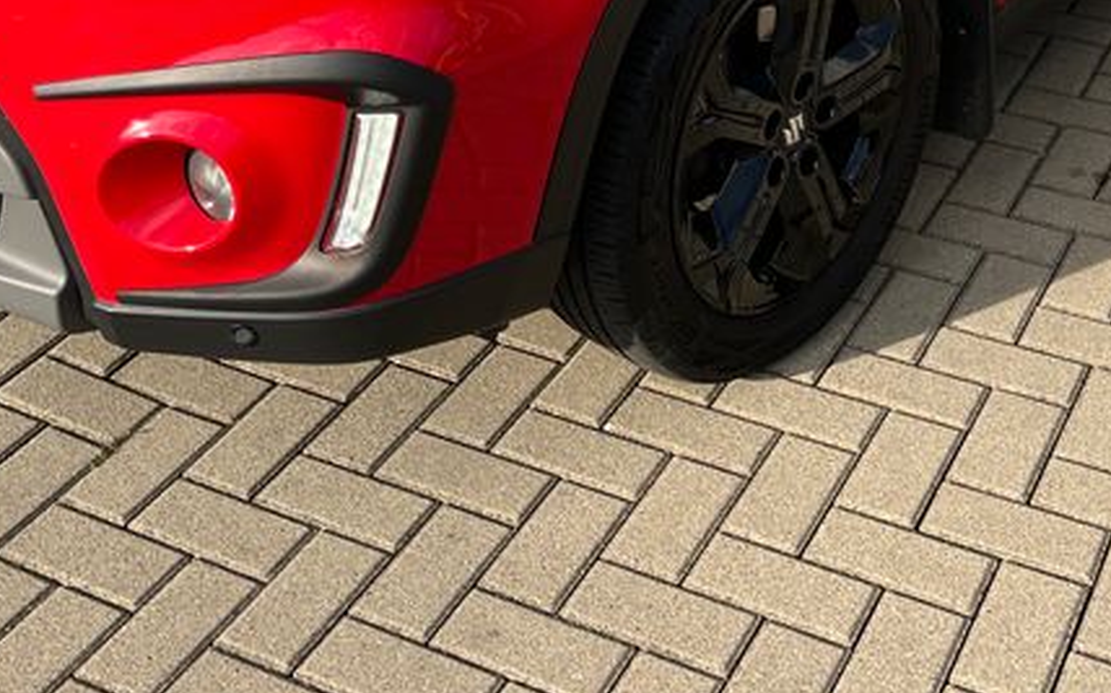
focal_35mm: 66
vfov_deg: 17.9
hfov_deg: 31.0
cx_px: 631
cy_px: -298
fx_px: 1997
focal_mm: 5.1
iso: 50
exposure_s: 1/1536
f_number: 1.6
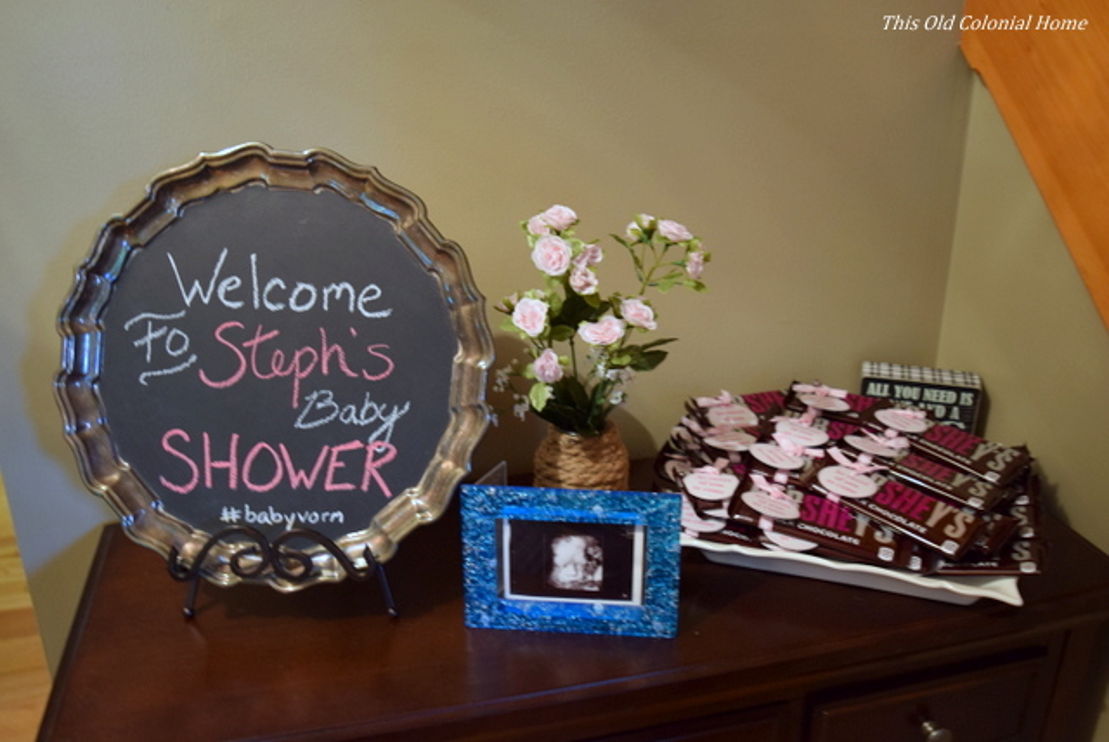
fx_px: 1017
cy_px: 371
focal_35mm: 33
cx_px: 554
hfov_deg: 57.2
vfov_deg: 40.0
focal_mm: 22
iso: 400
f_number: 4
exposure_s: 1/3
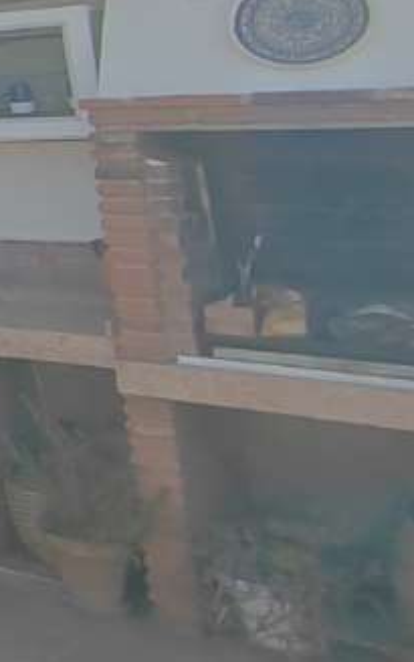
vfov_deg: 30.2
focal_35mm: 63
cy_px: -1
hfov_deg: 11.6
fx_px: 1137
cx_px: -814
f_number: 2.2
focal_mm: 2.16
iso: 100
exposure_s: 1/954
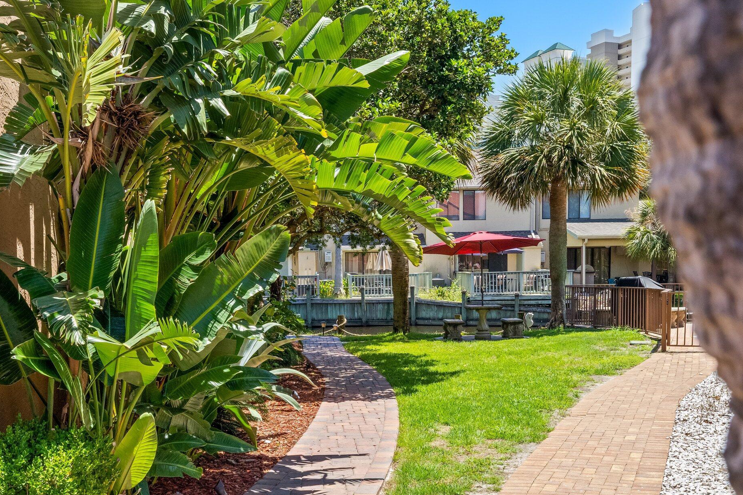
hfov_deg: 48.4
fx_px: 826
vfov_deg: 33.4
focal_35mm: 40
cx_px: 346
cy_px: 262
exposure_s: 1/250
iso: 1000
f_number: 10
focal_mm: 24
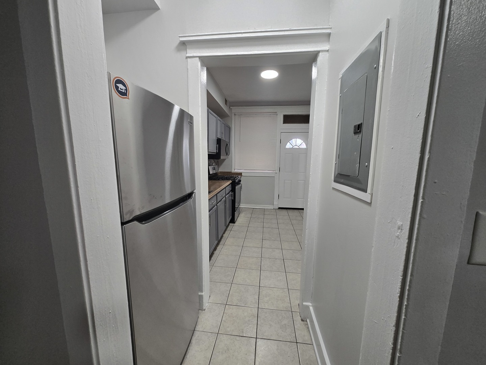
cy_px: 182
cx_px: 243
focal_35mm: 13
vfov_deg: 89.9
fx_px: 183
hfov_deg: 106.2
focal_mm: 1.7
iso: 100
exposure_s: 1/60
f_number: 2.2
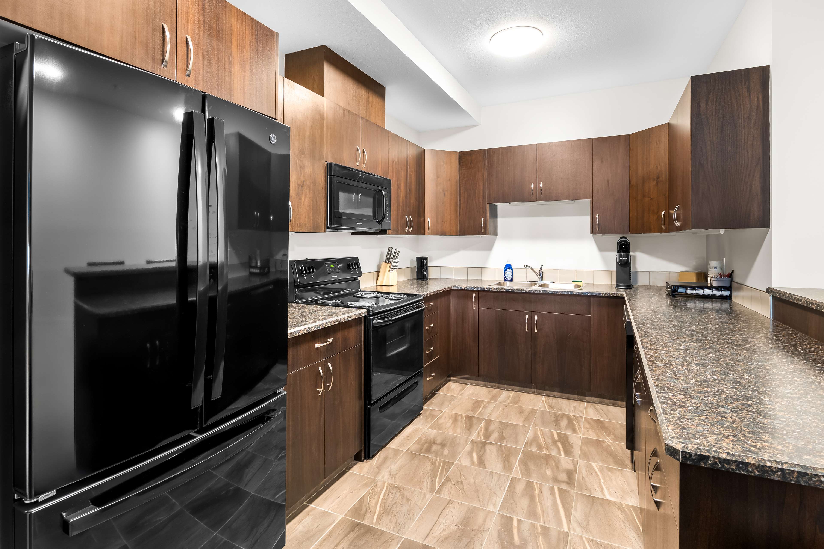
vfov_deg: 81.2
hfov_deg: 104.3
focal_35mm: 14
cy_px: 274
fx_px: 320
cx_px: 412
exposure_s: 3.2
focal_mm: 14
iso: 200
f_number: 8
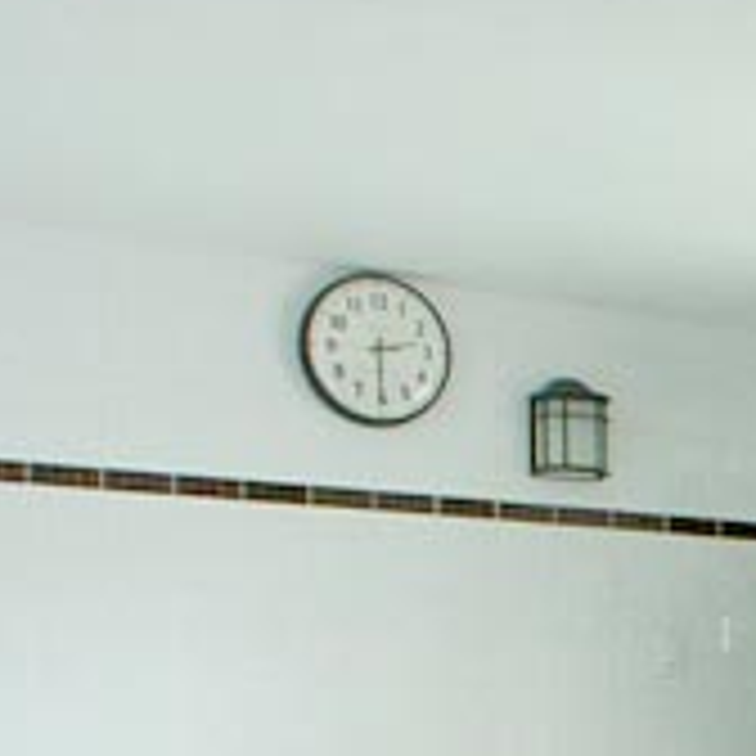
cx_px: 1251
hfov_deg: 12.7
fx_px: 3163
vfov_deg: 13.3
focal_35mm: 128
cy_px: 868
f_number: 5.3
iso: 100
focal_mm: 7.85
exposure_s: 1/8
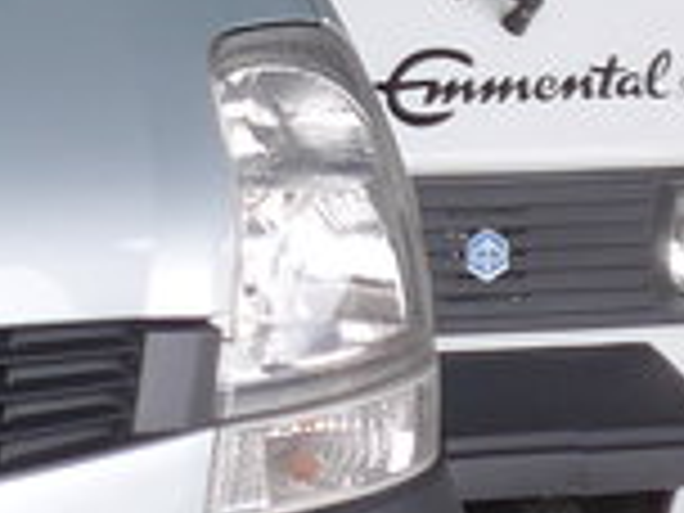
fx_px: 7173
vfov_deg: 4.1
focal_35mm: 363
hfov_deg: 5.3
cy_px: -81
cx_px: -981
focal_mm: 9.5
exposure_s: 1/160
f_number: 3
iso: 80
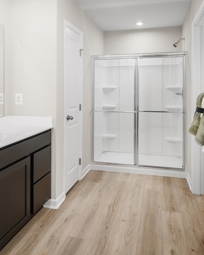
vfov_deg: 64.1
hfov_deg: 53.2
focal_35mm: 27
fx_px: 204
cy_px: 128
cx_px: 102
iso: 160
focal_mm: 19
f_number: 9
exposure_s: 1/200
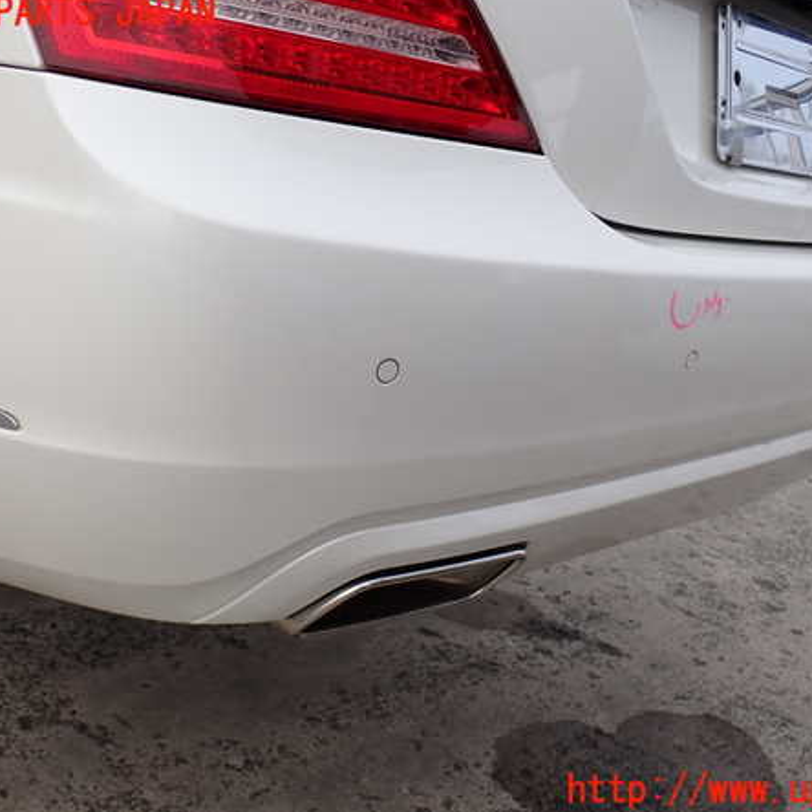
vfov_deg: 39.2
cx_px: 432
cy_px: 402
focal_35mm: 43
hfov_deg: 39.2
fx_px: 1141
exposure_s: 1/500
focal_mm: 6.37
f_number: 3.5
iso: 100
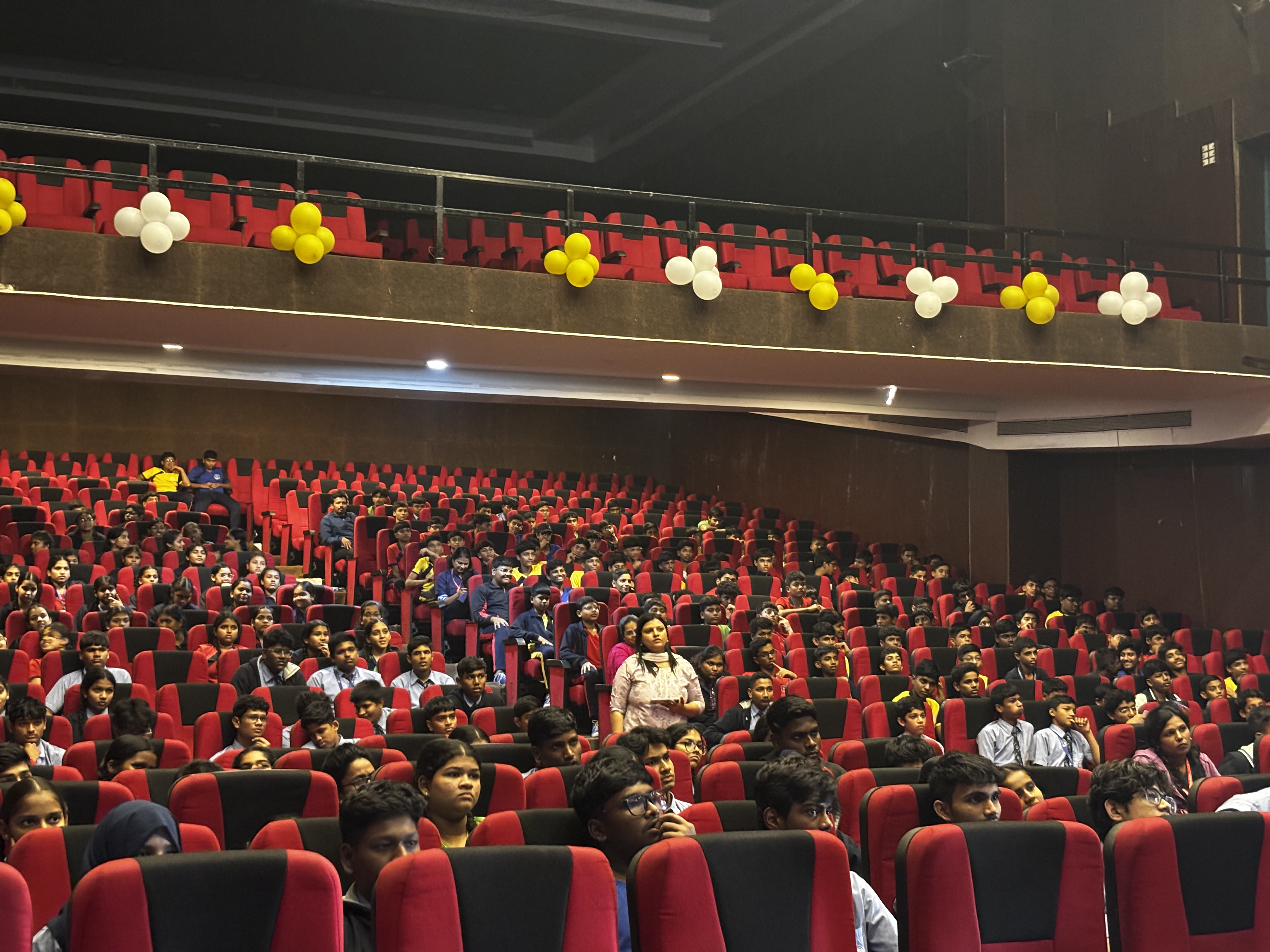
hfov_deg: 36.8
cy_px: 476
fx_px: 1908
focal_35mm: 52
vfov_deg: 28.0
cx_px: 635
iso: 500
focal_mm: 5.96
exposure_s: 1/20
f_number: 1.6
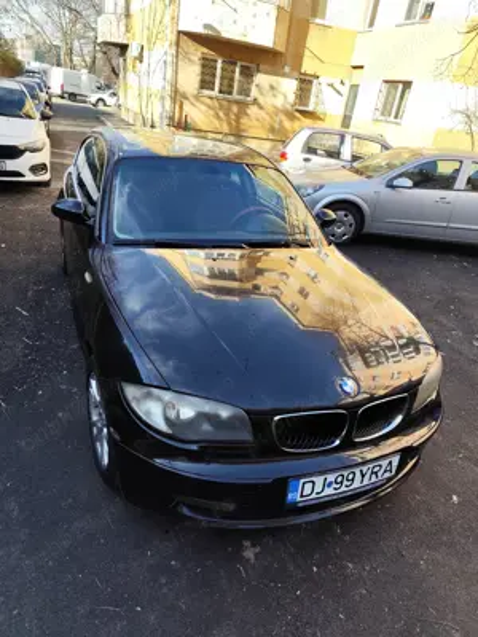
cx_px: 239
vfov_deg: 73.9
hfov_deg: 58.9
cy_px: 318
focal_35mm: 23
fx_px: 423
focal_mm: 6.19
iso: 50
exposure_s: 1/310
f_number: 1.65
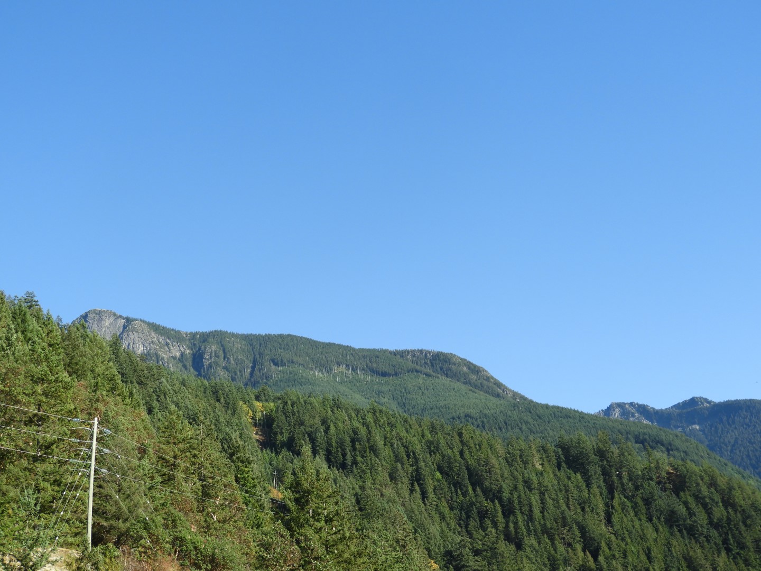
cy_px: 286
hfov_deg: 42.1
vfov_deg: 32.2
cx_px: 380
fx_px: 989
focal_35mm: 45
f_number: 4
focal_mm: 8.1
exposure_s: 1/500
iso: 100
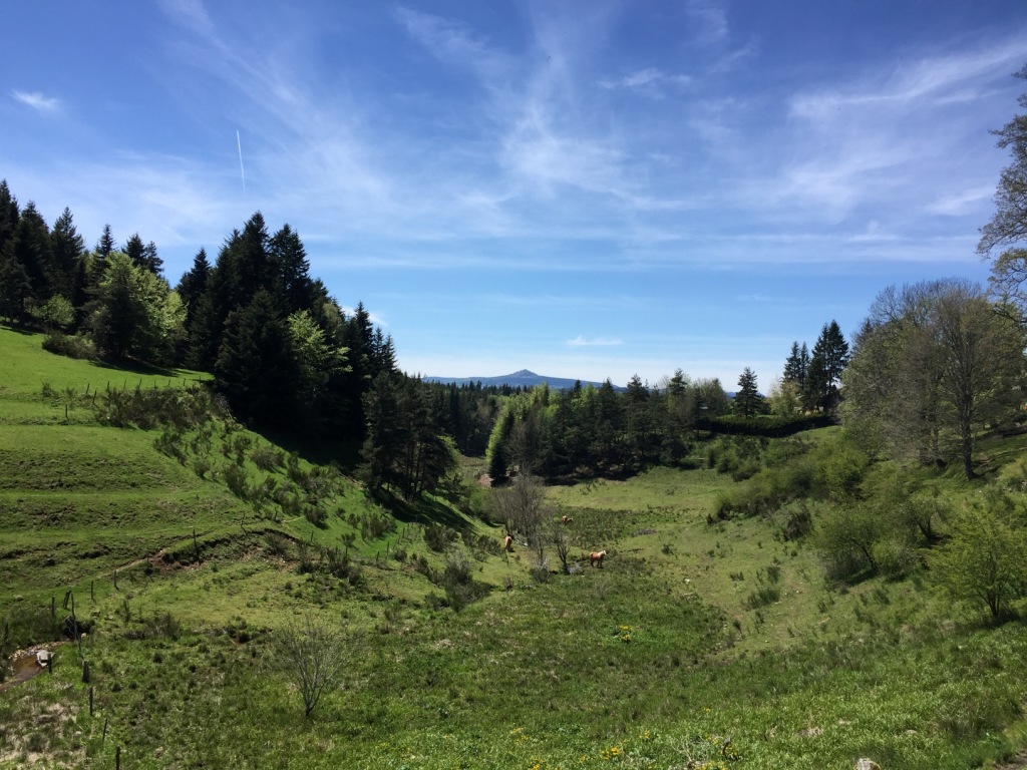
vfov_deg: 48.2
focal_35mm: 29
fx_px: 860
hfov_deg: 61.7
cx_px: 514
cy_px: 385
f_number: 2.2
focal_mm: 4.15
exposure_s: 1/1647
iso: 32
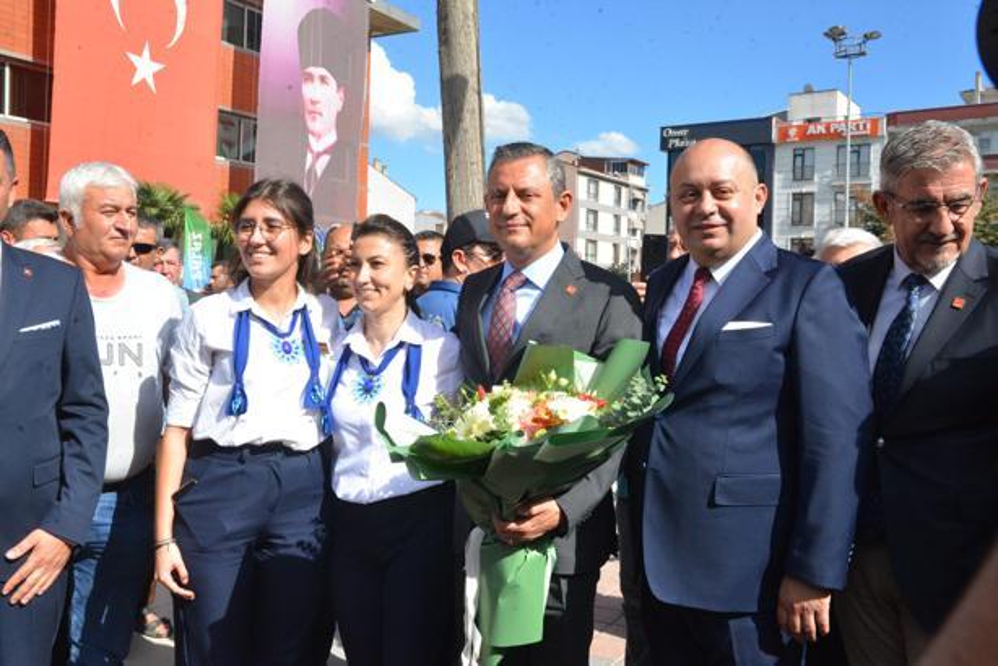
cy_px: 333
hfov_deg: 58.7
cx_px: 499
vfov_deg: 41.2
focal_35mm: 32
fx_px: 887
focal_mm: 32
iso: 3200
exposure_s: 1/1600
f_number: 20
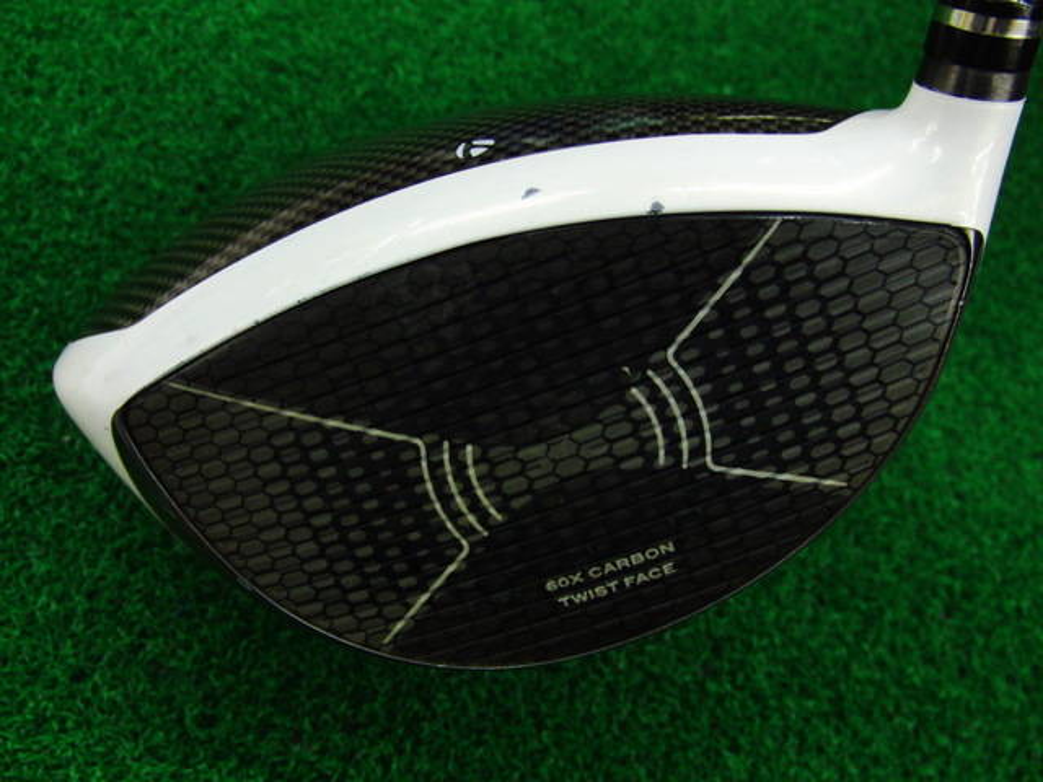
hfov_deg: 50.1
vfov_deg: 38.7
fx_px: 1115
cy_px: 391
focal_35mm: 37
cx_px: 522
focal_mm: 6.42
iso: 400
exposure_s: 1/80
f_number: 3.6
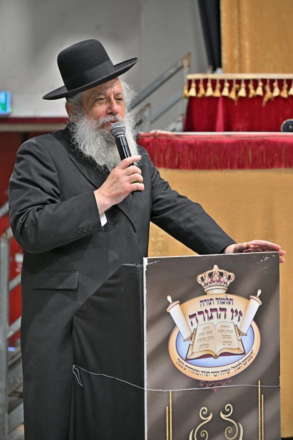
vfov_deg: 21.2
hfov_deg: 14.3
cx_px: 146
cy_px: 220
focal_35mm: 96
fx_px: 1172
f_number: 4
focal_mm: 96
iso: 1250
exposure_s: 1/160
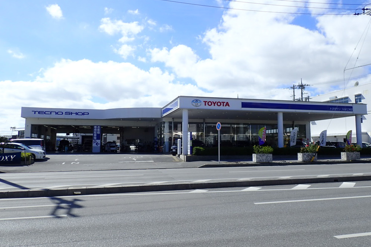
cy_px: 111
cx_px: 191
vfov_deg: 43.6
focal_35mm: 30
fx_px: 309
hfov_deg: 61.9
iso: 100
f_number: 9
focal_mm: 5.14
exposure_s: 1/200
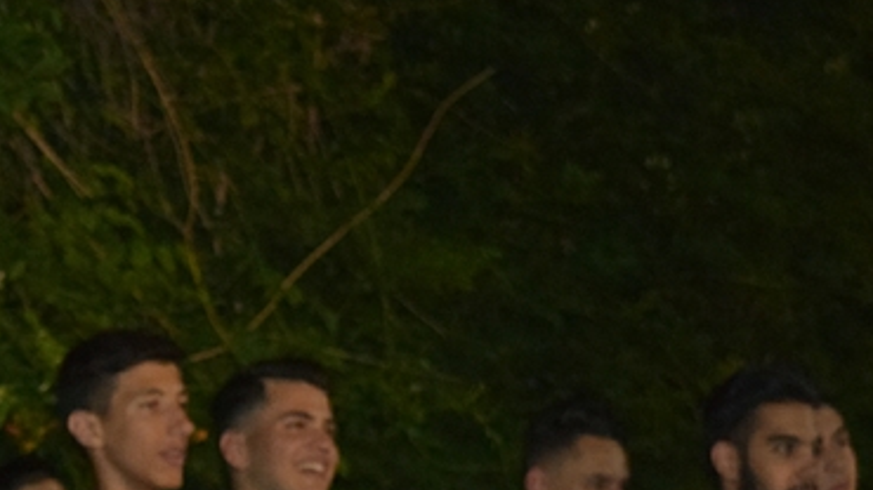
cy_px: 538
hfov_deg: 12.6
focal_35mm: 170
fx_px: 3935
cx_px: 208
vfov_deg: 7.1
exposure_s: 1/60
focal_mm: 40
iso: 3200
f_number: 5
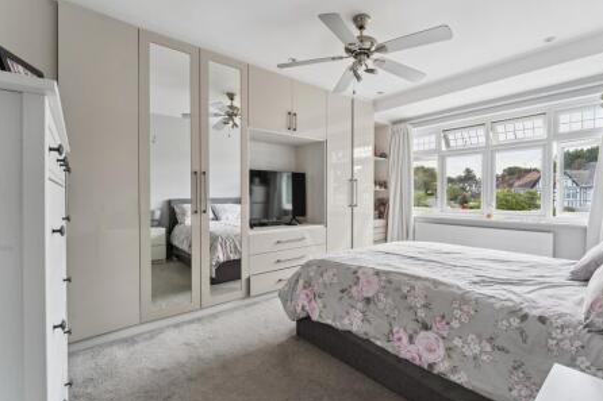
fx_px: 275
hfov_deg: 95.2
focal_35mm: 16
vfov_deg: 72.2
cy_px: 191
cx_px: 318
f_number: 9
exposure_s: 1/13
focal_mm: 15.4
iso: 160
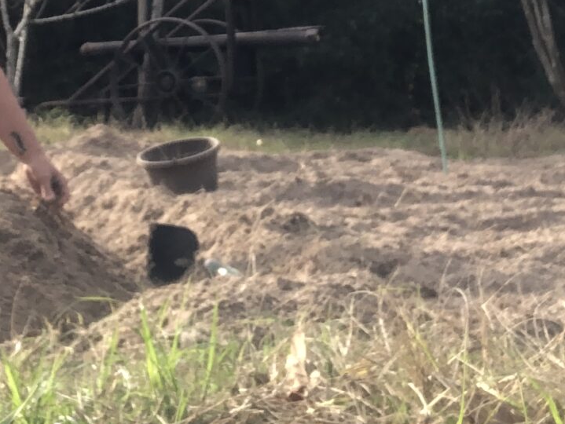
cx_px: 226
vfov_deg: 12.4
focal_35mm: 114
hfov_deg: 17.2
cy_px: -205
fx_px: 1862
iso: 20
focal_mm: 2.87
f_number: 2.2
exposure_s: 1/149
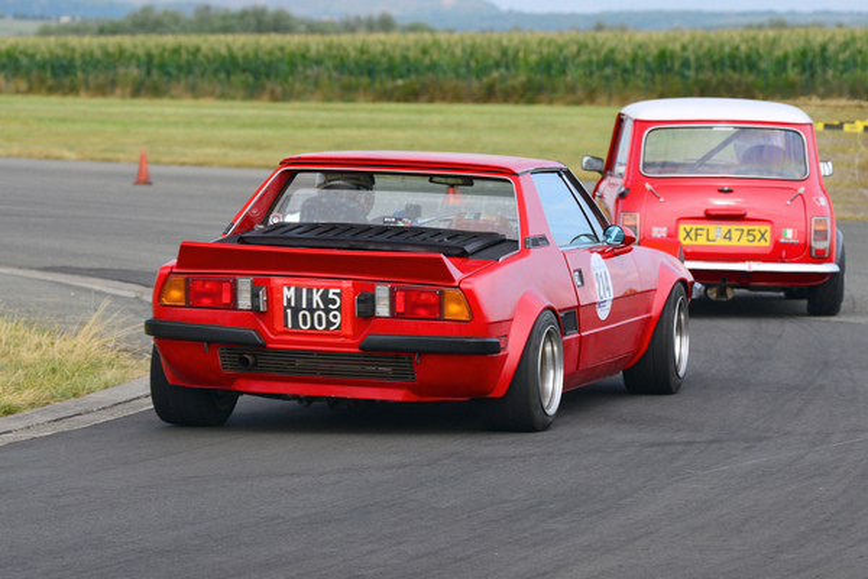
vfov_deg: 7.2
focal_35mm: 190
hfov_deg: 10.8
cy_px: 290
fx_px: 4581
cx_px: 434
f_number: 8
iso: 800
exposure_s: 1/640
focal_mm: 190
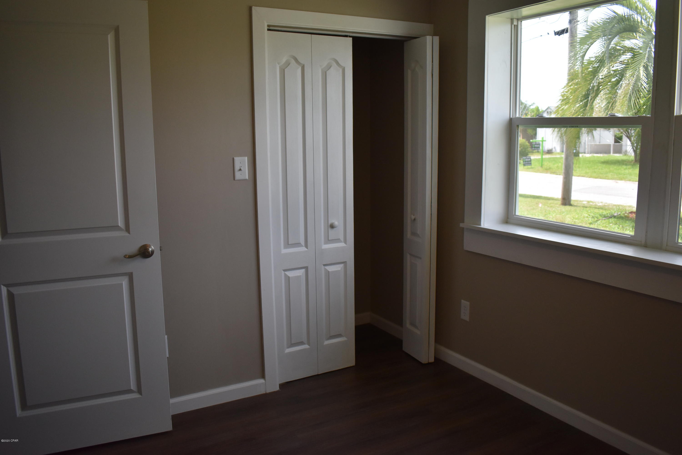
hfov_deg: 61.9
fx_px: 568
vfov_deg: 43.6
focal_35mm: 30
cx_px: 341
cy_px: 228
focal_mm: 20
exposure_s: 1/1000
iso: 720
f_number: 4
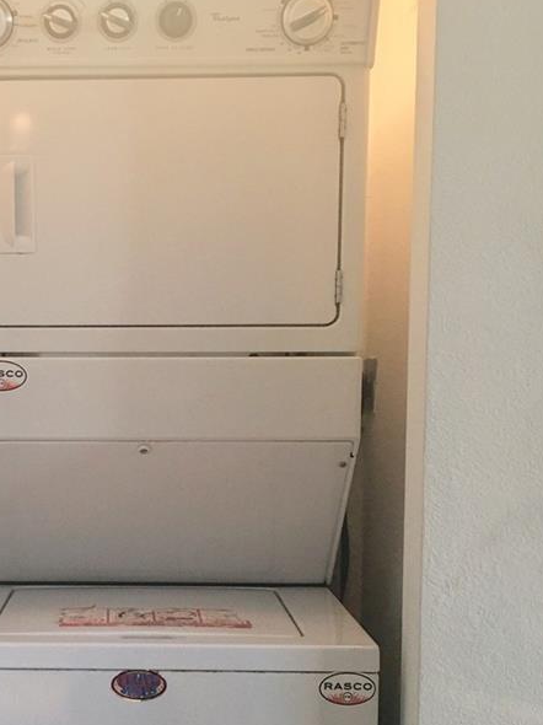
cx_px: 91
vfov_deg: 32.3
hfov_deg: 24.3
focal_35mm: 59
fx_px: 1235
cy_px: 508
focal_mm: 4.15
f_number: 2.2
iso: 50
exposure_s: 1/15
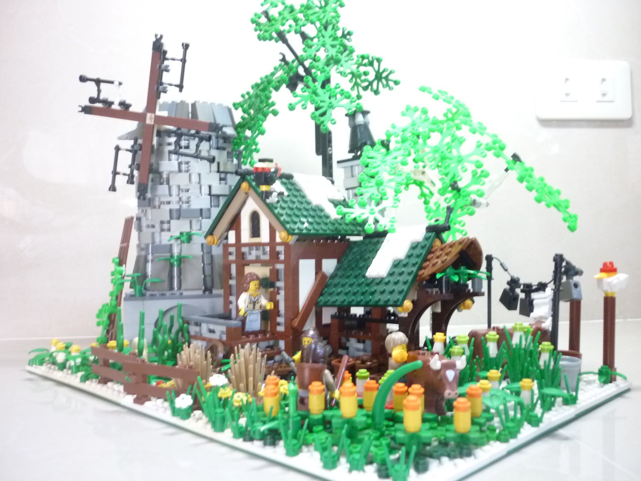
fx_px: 611
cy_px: 240
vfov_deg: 42.9
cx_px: 320
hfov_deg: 55.4
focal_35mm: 33
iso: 400
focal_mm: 5.5
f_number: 2.8
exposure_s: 1/10
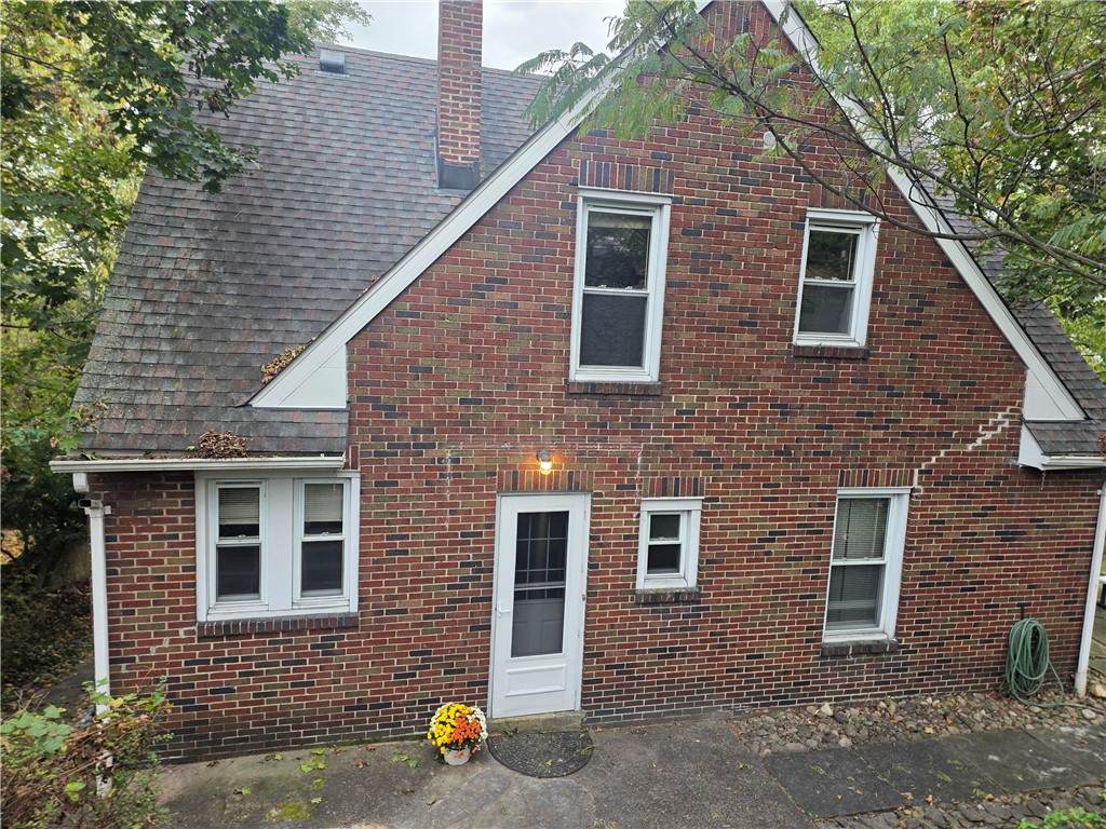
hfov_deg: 73.9
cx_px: 553
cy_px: 414
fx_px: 735
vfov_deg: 58.9
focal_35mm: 23
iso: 80
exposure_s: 1/120
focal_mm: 6.25
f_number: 1.7
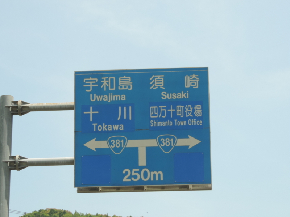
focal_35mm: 120
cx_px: 145
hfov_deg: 16.4
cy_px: 108
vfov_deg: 12.3
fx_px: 1005
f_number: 4.2
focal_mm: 21.4
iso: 80
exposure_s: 1/250
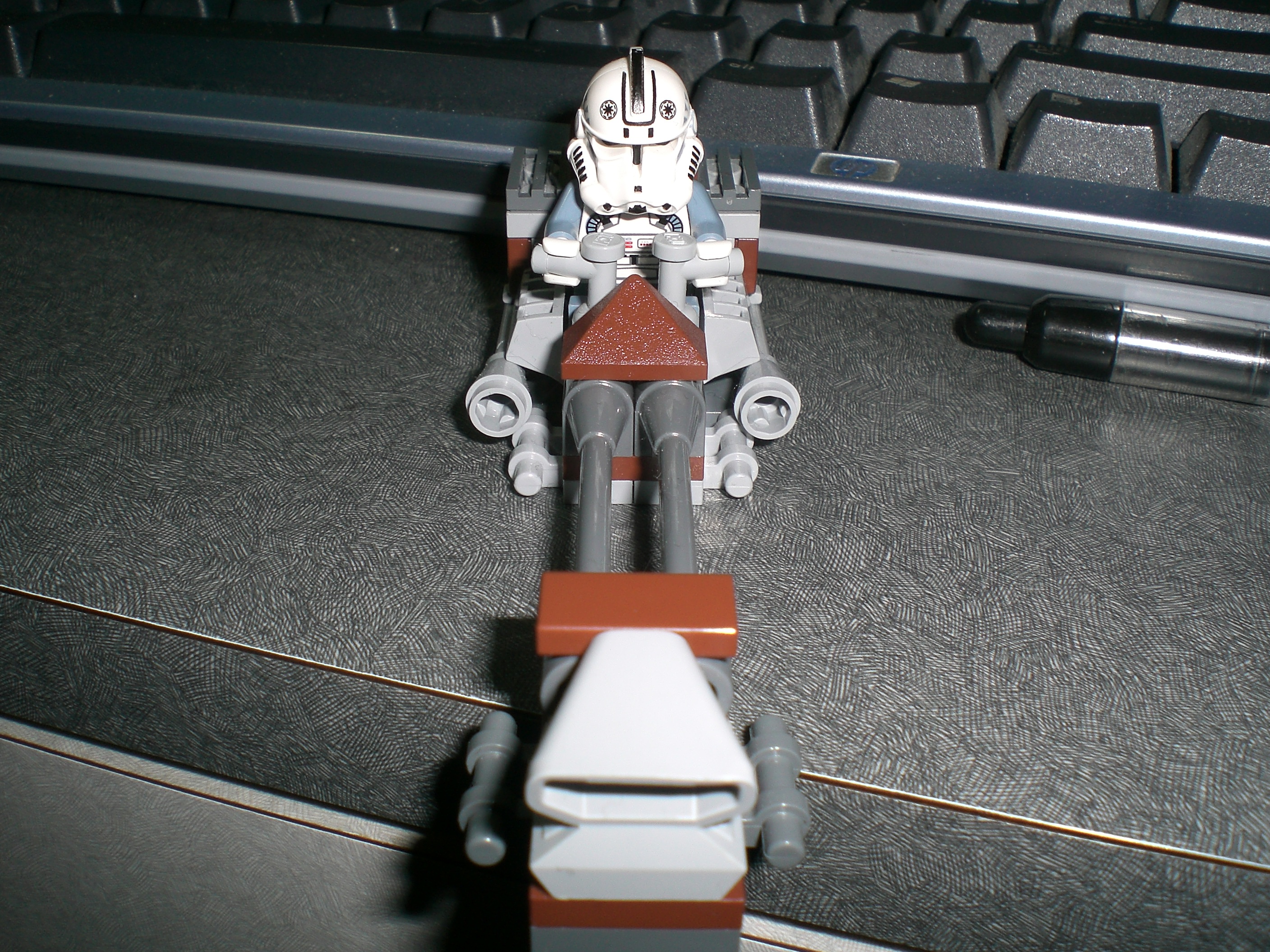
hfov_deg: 49.0
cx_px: 635
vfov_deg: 37.7
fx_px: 1394
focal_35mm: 38
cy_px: 476
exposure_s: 1/60
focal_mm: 6.3
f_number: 4.4
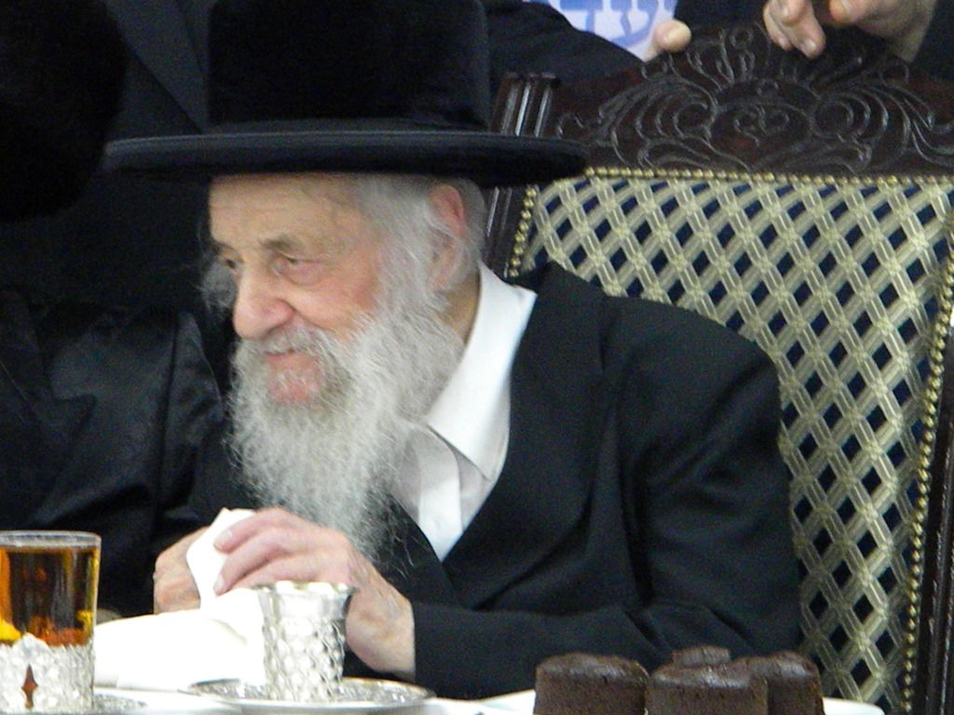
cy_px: 358
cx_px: 477
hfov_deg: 13.3
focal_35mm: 148
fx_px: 4079
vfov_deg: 10.0
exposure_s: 1/98
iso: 2416
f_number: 5
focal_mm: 26.8
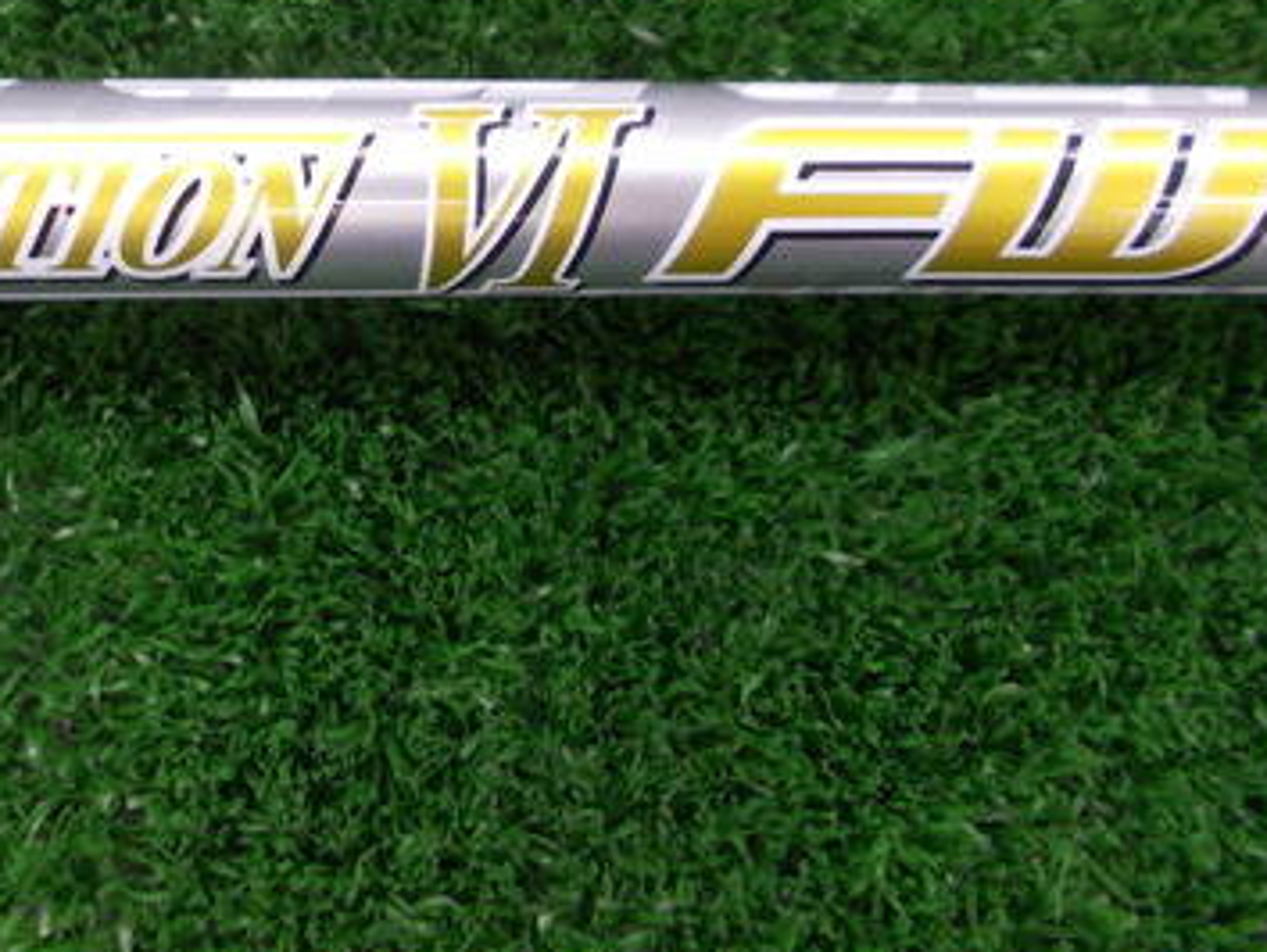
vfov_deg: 29.8
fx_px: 1721
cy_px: 118
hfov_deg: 39.4
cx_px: 333
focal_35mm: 47
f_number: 3.2
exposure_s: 1/25
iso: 200
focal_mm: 4.6
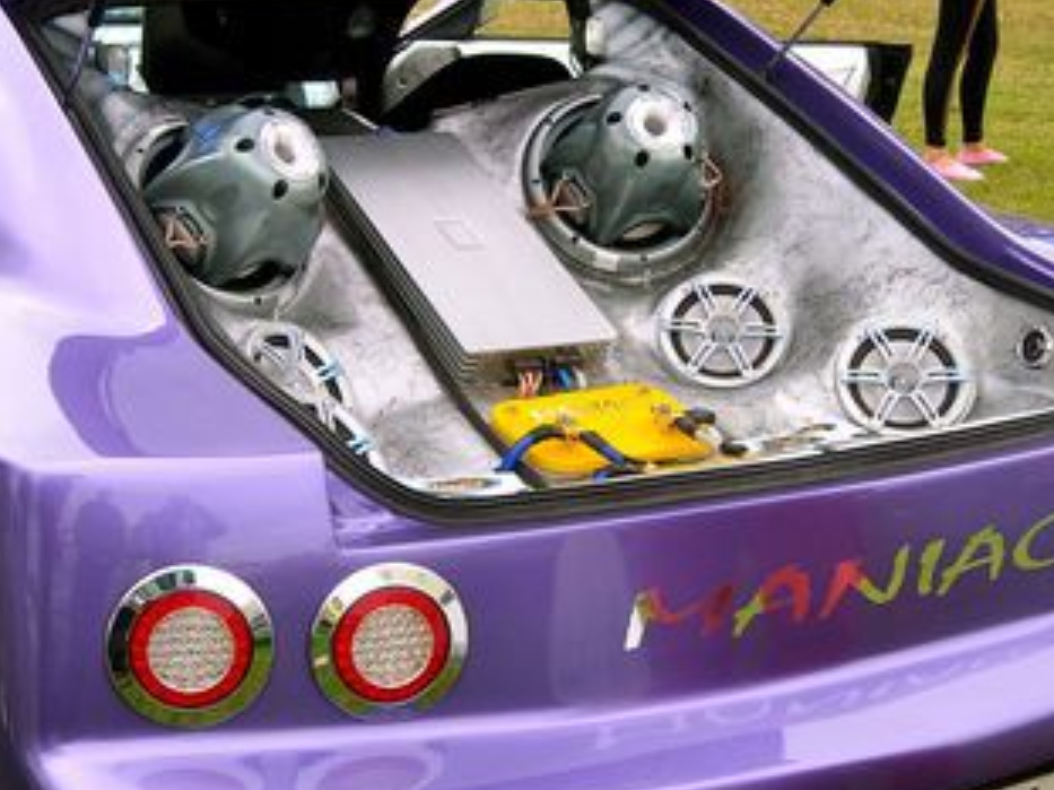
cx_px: 461
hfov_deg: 27.0
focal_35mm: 72
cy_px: 342
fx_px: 2191
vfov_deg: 20.4
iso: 64
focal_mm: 5.7
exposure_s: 1/402
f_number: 2.8
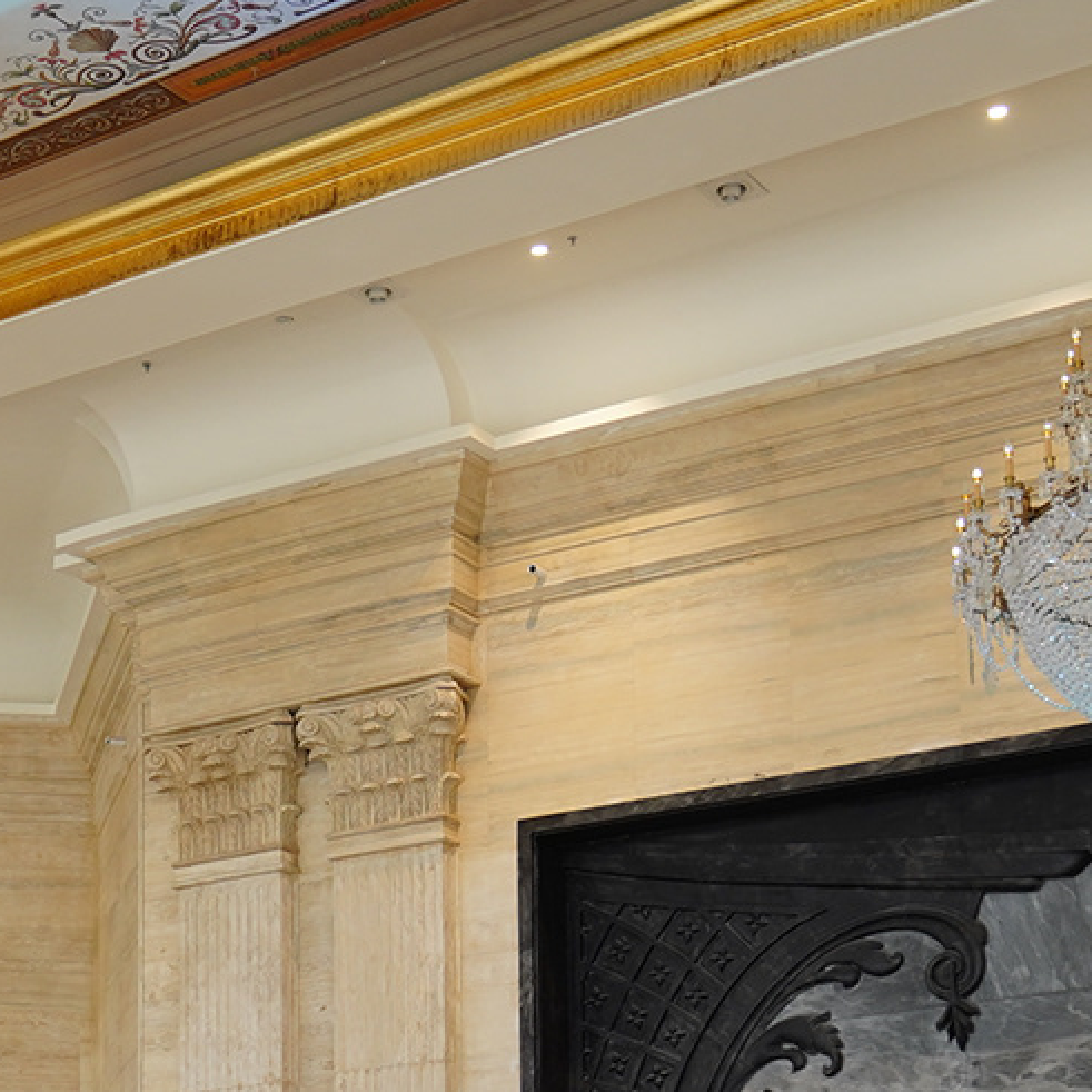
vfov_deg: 19.9
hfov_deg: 20.5
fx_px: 2962
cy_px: 1241
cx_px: 131
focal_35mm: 83
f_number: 2.8
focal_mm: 25
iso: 500
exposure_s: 1/160
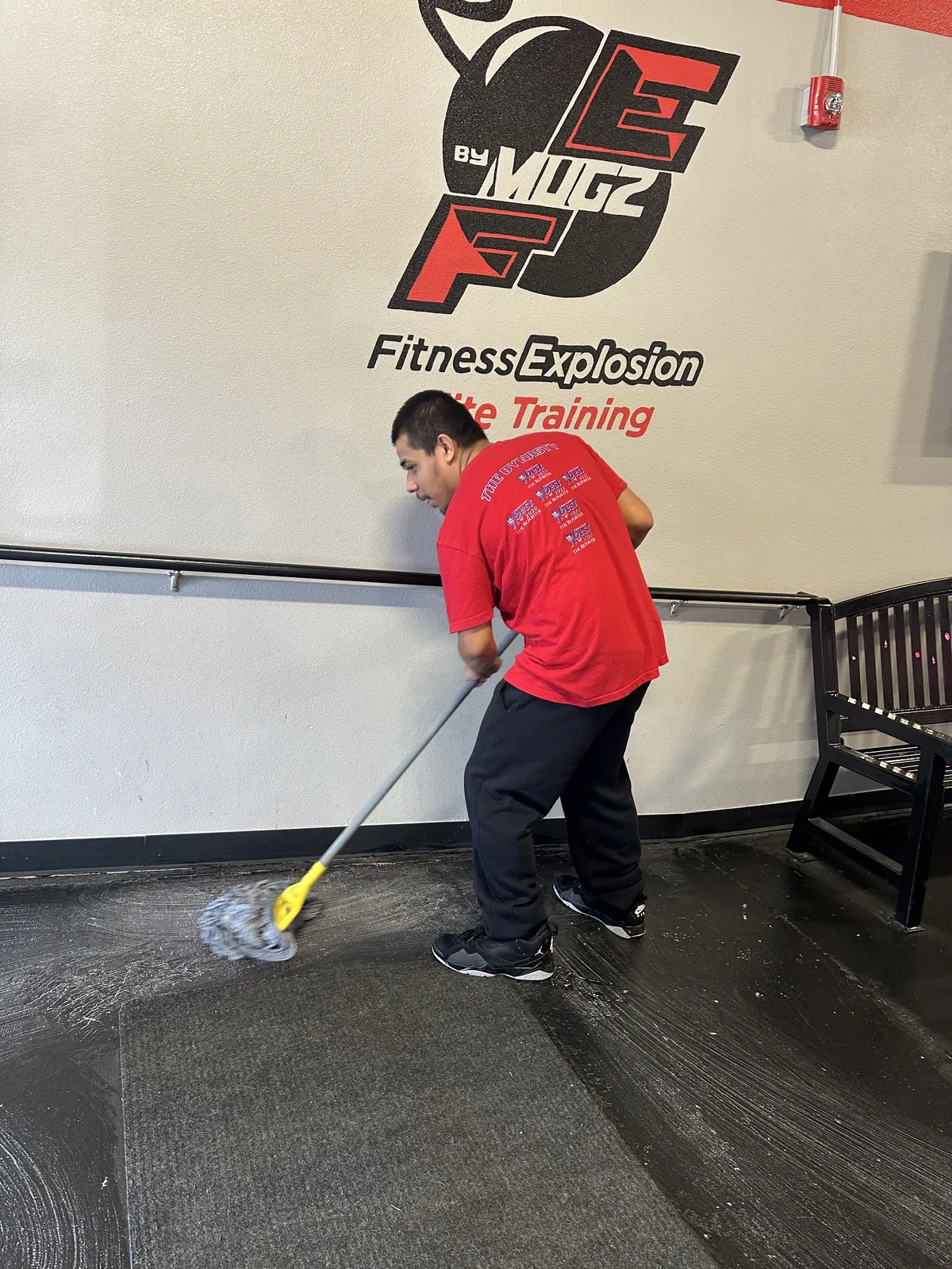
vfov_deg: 71.6
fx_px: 880
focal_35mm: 24
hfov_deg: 56.8
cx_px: 476
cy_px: 634
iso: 200
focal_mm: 6.86
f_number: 1.78
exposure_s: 1/60
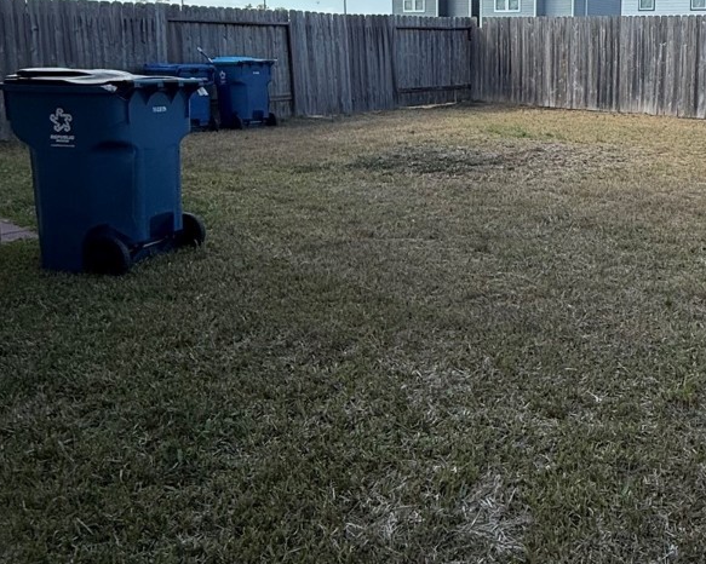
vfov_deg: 40.2
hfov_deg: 46.6
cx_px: 601
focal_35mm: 36
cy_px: 157
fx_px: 752
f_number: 2.2
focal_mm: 2.22
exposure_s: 1/1001
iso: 50
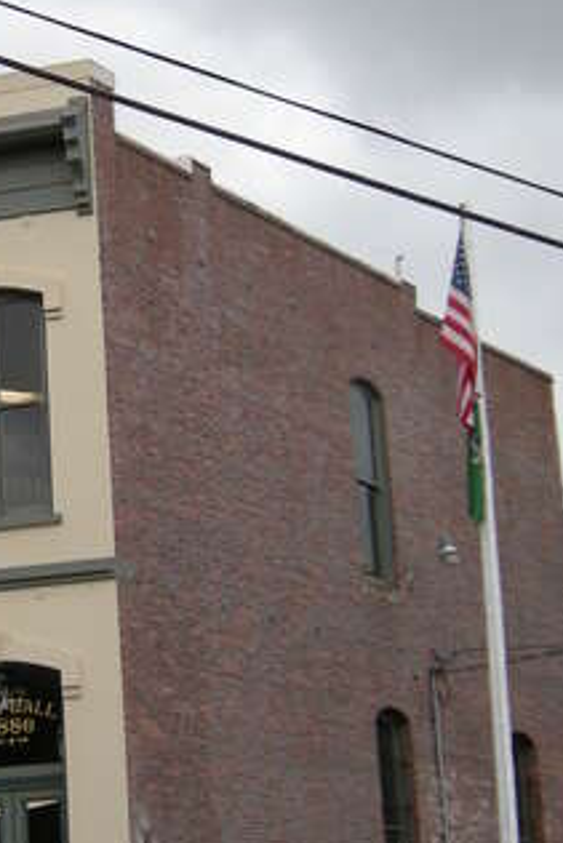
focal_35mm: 100
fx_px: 2343
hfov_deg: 13.5
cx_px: -24
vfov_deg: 20.4
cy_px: 349
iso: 64
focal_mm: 6.3
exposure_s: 1/179
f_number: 3.2
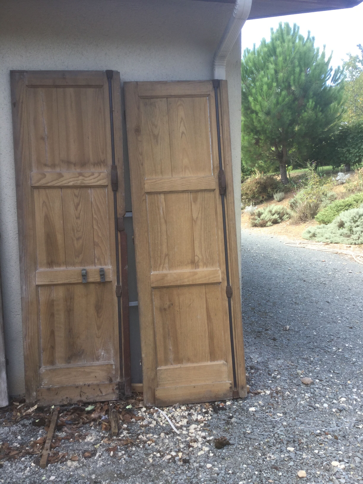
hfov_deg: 45.4
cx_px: 182
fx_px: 433
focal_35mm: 31
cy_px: 242
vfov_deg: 58.4
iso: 25
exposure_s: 1/105
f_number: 2.4
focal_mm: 3.3
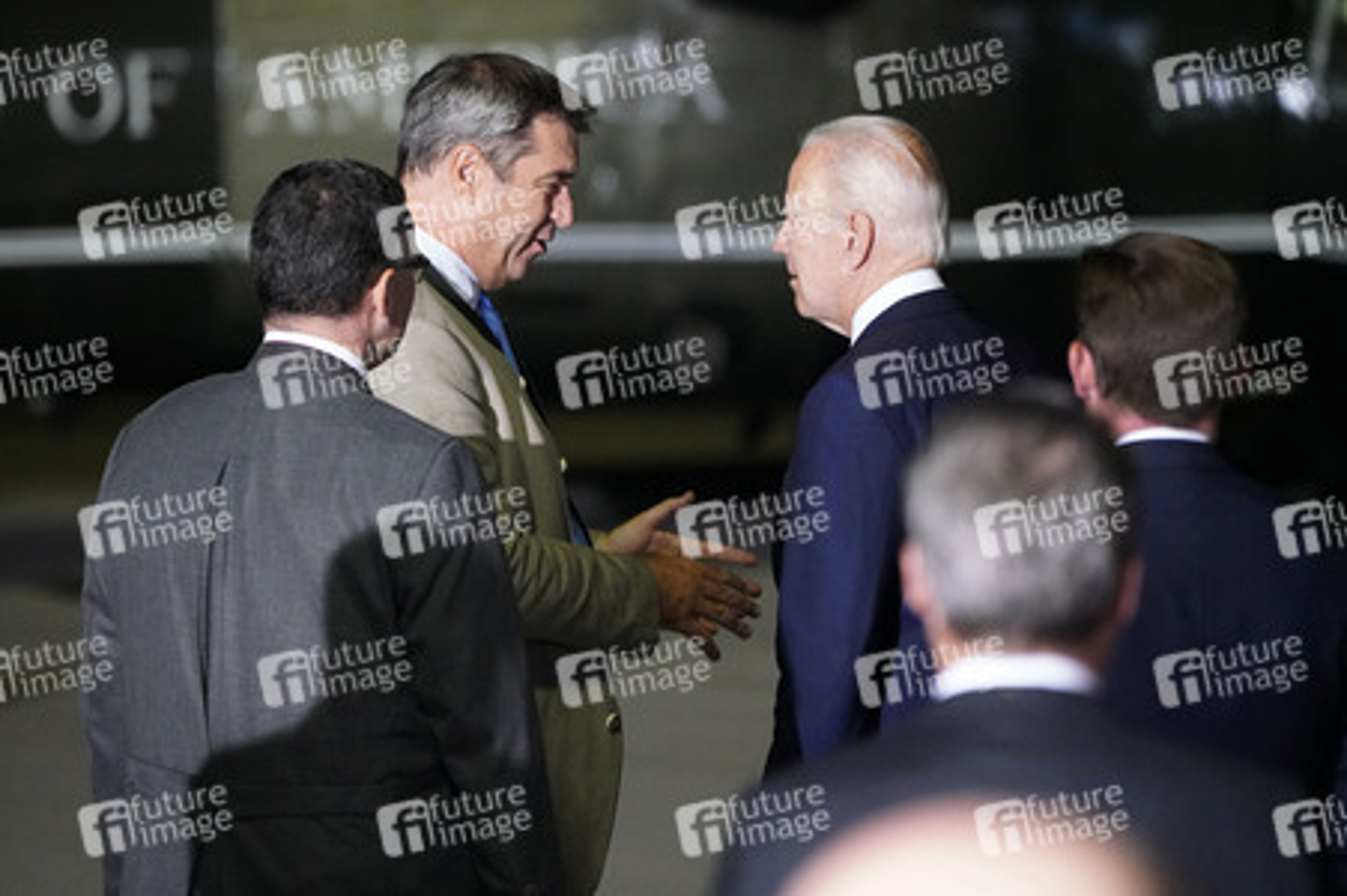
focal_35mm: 400
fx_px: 14955
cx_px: 674
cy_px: 448
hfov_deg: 5.2
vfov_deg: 3.4
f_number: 5.6
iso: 12800
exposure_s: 1/250
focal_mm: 400
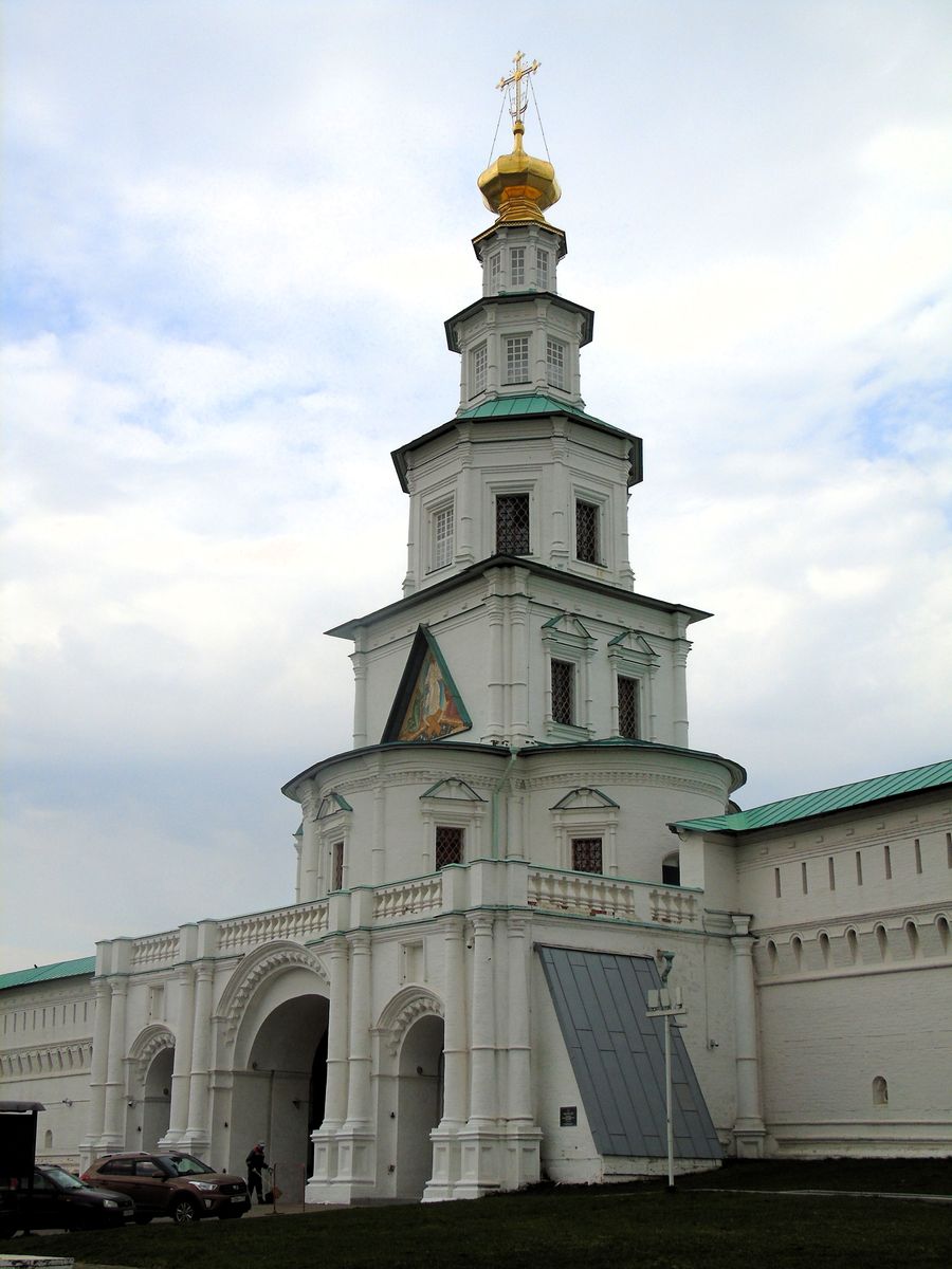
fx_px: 1687
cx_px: 476
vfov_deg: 41.2
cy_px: 634
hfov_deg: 31.5
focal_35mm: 46
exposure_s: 1/640
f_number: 4.1
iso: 80
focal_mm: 8.2
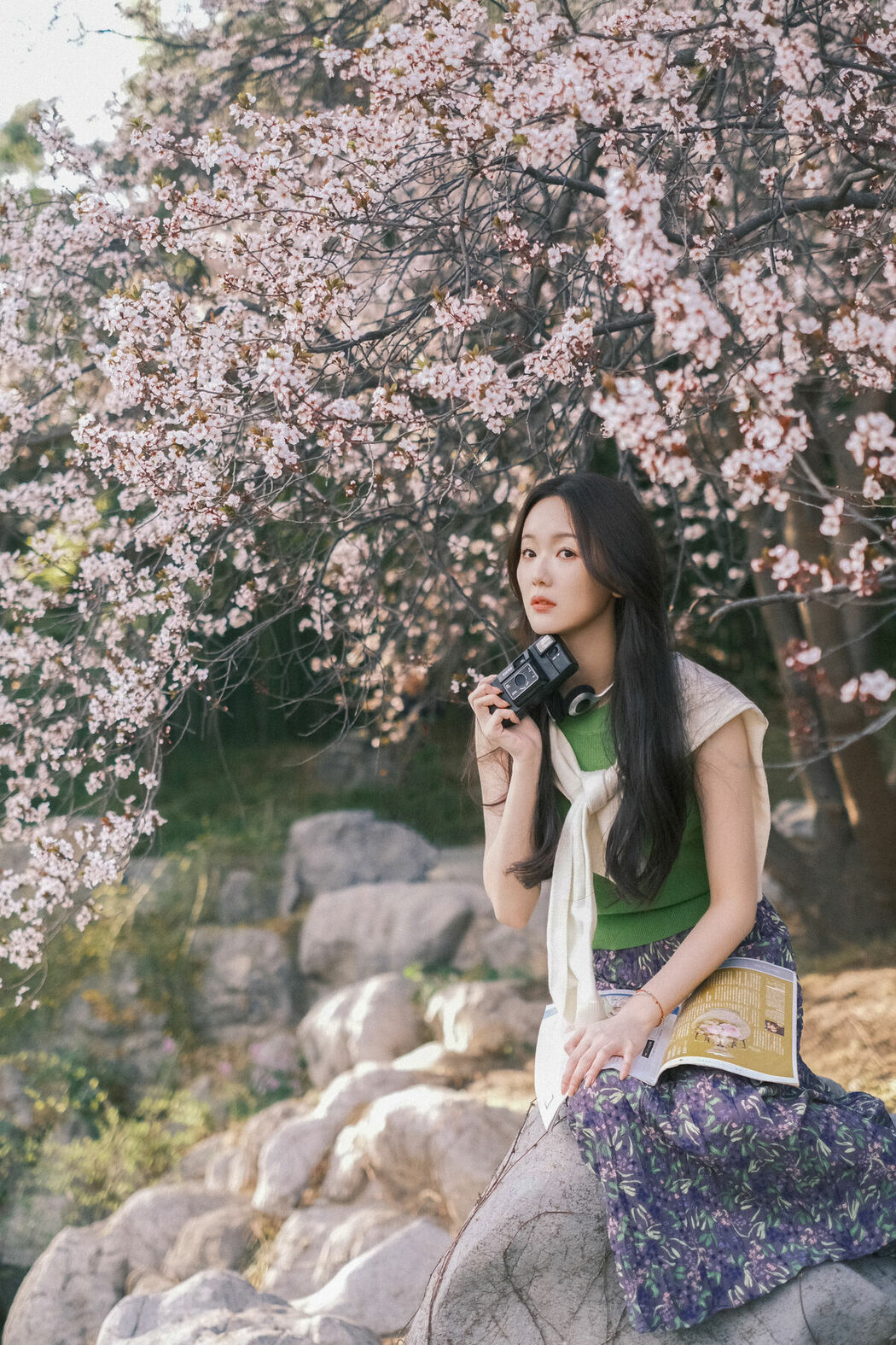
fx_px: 1979
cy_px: 672
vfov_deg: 37.5
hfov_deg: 25.5
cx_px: 448
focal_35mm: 53
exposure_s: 1/2900
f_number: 2
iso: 2000
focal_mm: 35
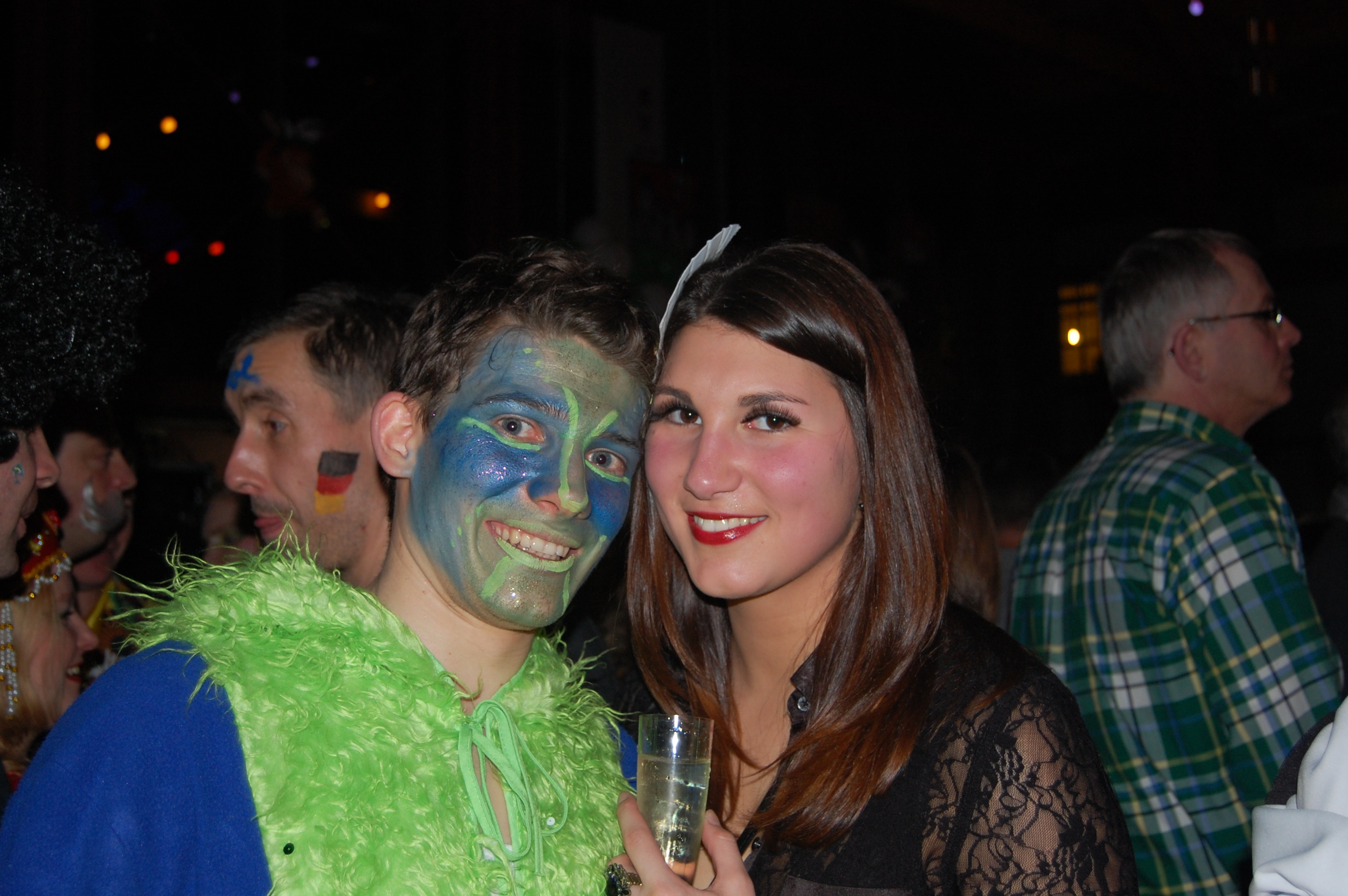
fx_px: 1796
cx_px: 674
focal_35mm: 48
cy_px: 448
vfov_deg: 28.0
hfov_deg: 41.1
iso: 400
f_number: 4.5
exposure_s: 1/60
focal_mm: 32
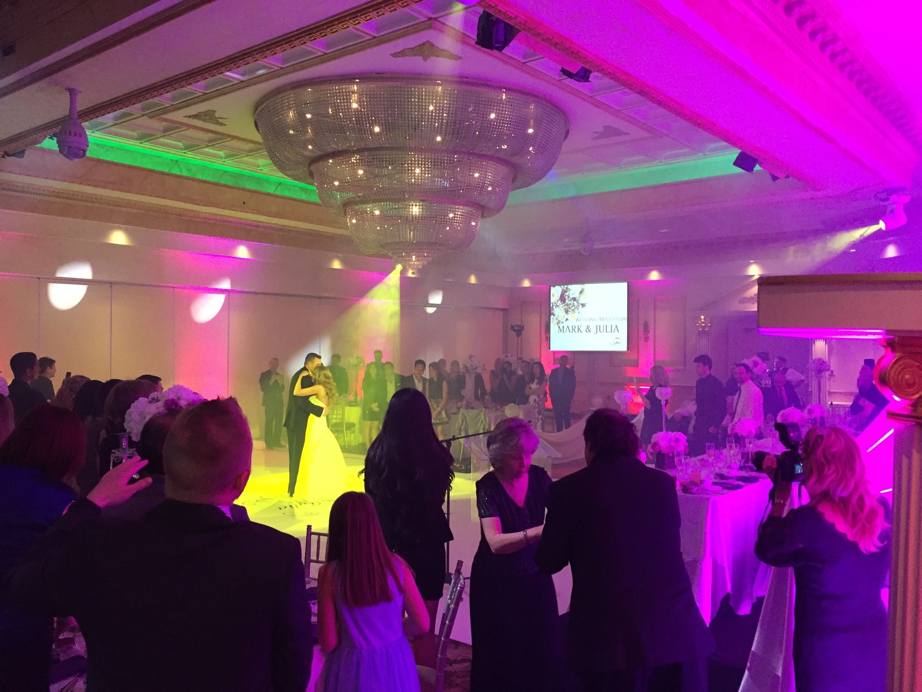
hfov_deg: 61.7
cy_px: 346
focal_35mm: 29
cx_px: 461
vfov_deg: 48.2
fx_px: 772
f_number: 2.2
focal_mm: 4.15
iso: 250
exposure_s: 1/30
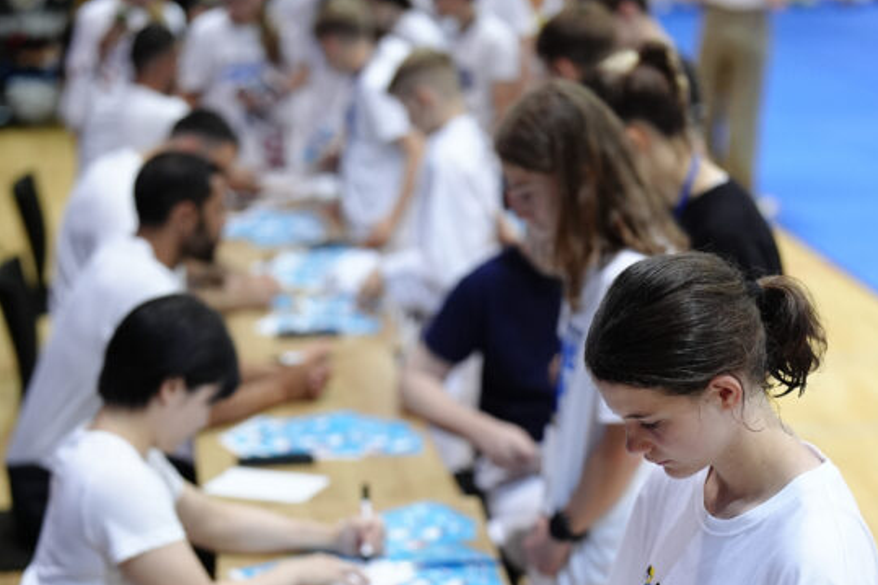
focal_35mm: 95
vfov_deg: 14.3
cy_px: 510
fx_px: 2316
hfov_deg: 21.5
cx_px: 452
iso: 1600
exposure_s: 1/640
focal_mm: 50
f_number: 1.6
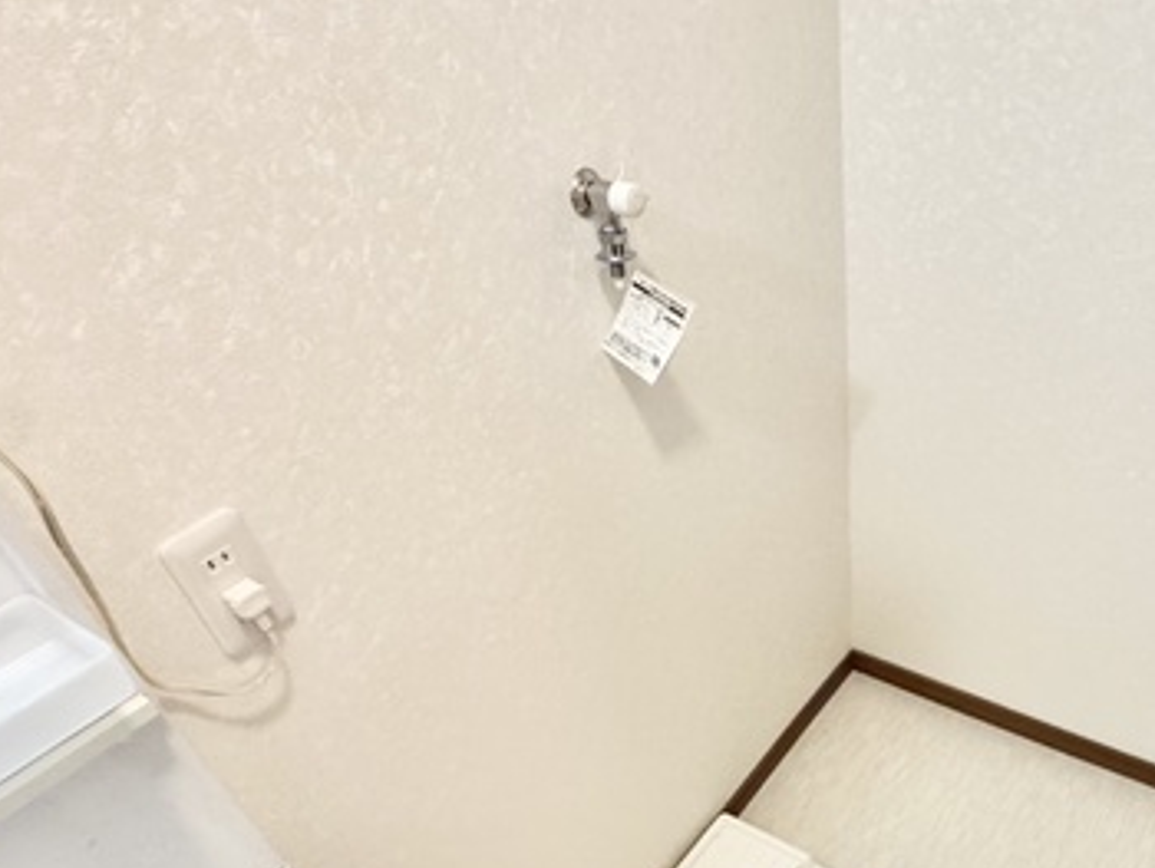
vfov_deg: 47.6
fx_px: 935
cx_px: 792
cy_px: 672
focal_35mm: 28
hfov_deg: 61.5
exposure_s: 1/120
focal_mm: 2.22
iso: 250
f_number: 2.2
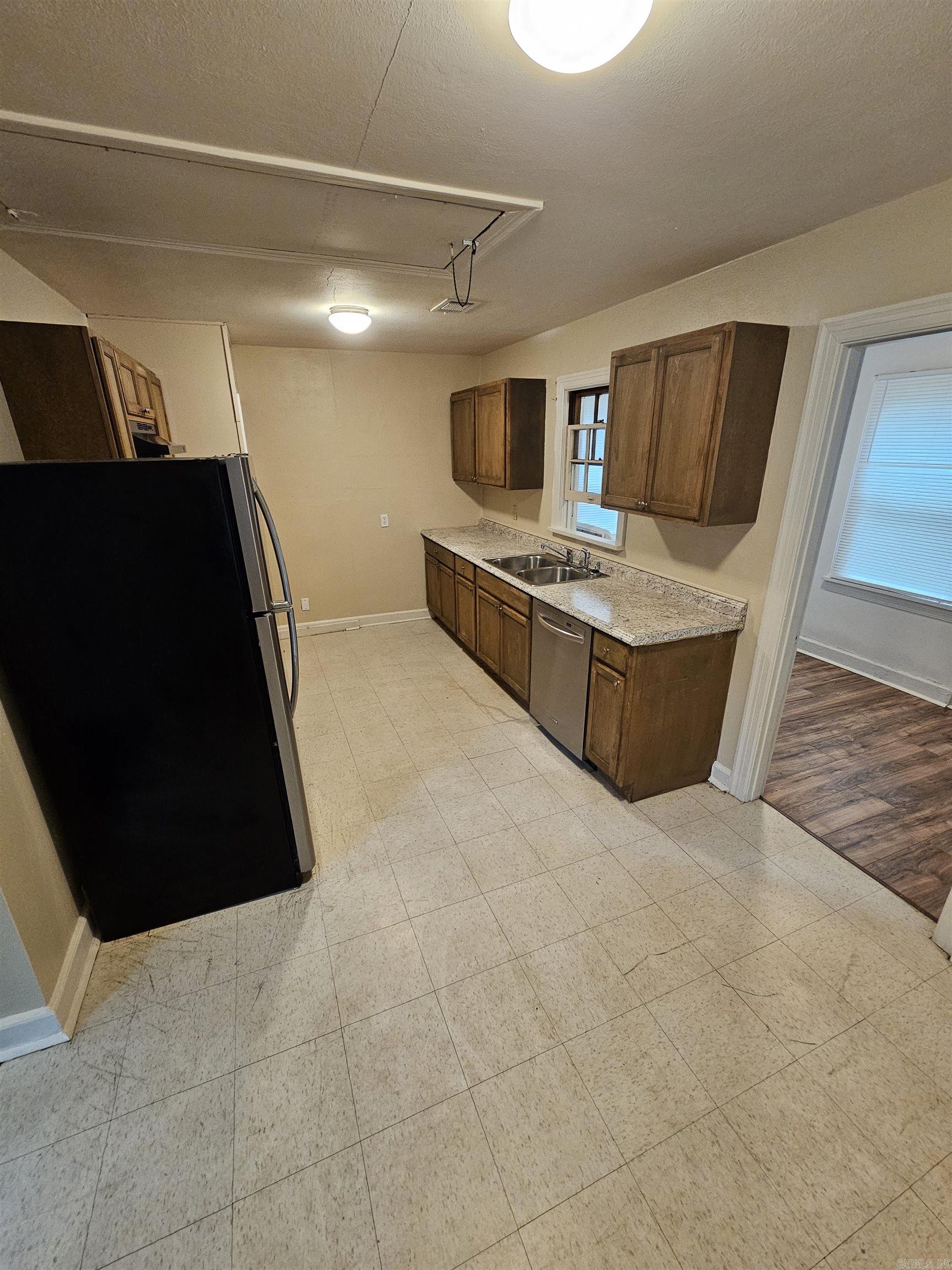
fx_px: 477
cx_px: 476
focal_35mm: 13
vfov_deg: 106.2
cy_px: 635
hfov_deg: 89.9
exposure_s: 1/60
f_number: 2.2
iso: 400
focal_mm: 2.2
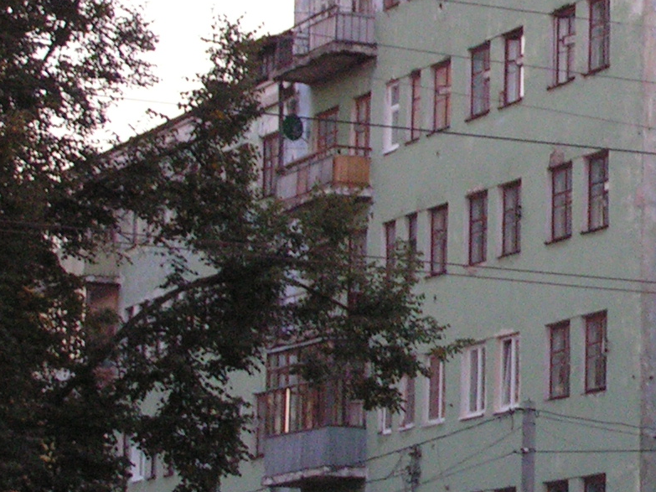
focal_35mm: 180
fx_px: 3411
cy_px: 107
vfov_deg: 8.2
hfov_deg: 10.6
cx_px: 943
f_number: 3.2
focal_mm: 10.4
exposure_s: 1/25
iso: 200
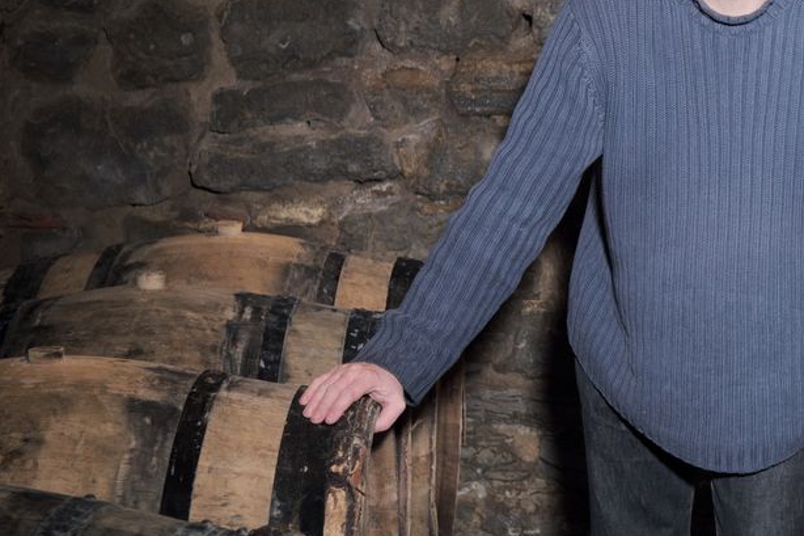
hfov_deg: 20.0
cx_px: 742
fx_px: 2233
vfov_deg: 13.6
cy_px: 62
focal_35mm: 100
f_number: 5.6
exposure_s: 1/350
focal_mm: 48
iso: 400
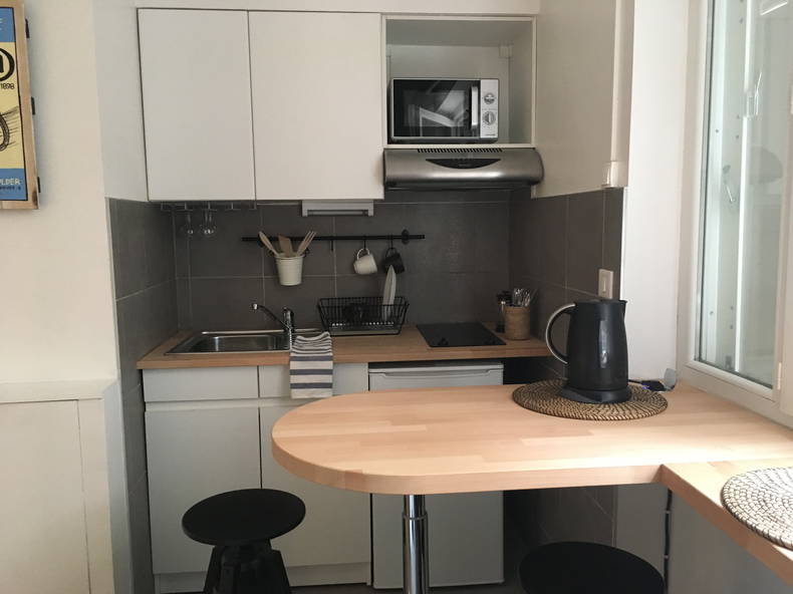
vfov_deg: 48.2
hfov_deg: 61.7
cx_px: 396
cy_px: 297
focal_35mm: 29
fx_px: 664
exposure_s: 1/25
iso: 200
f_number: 2.2
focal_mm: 4.15
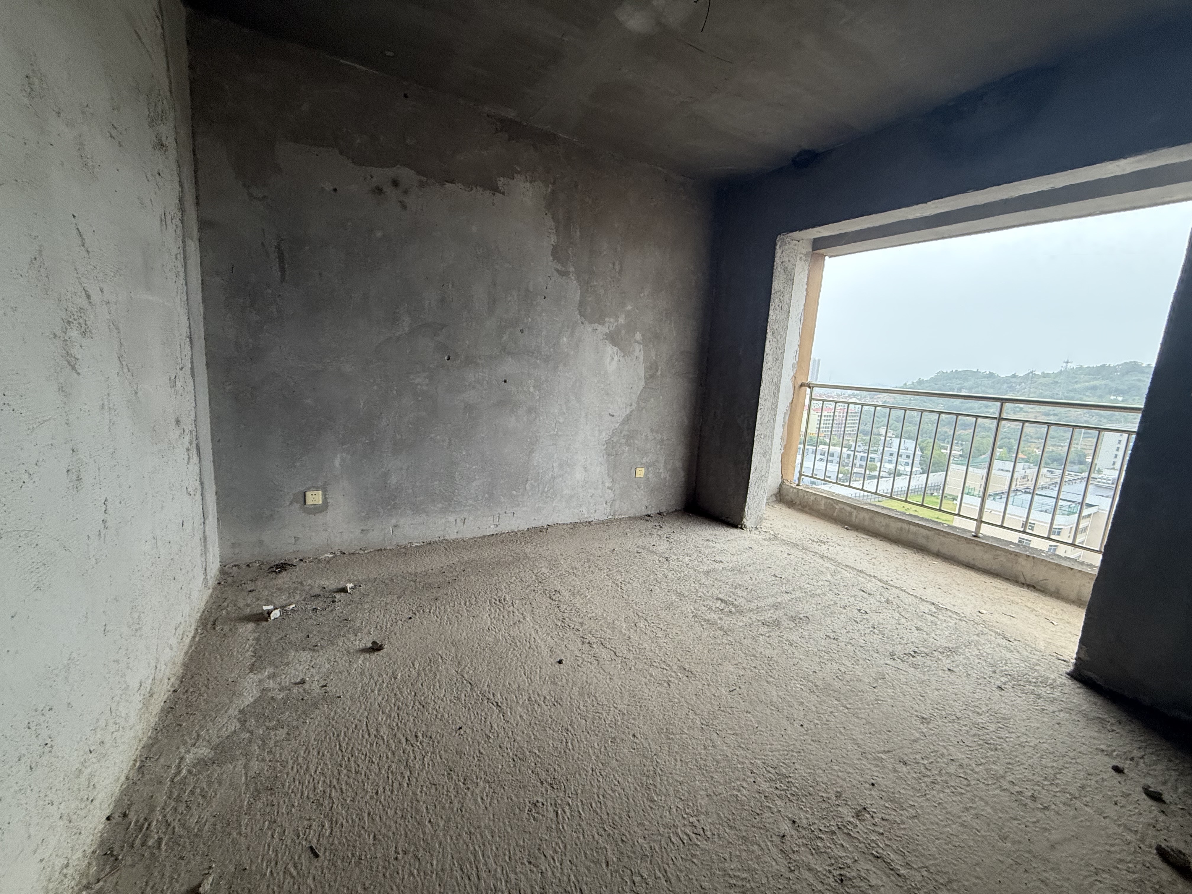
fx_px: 482
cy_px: 447
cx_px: 596
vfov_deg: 85.7
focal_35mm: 14
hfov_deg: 102.1
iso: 250
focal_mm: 2.22
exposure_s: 1/99
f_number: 2.2
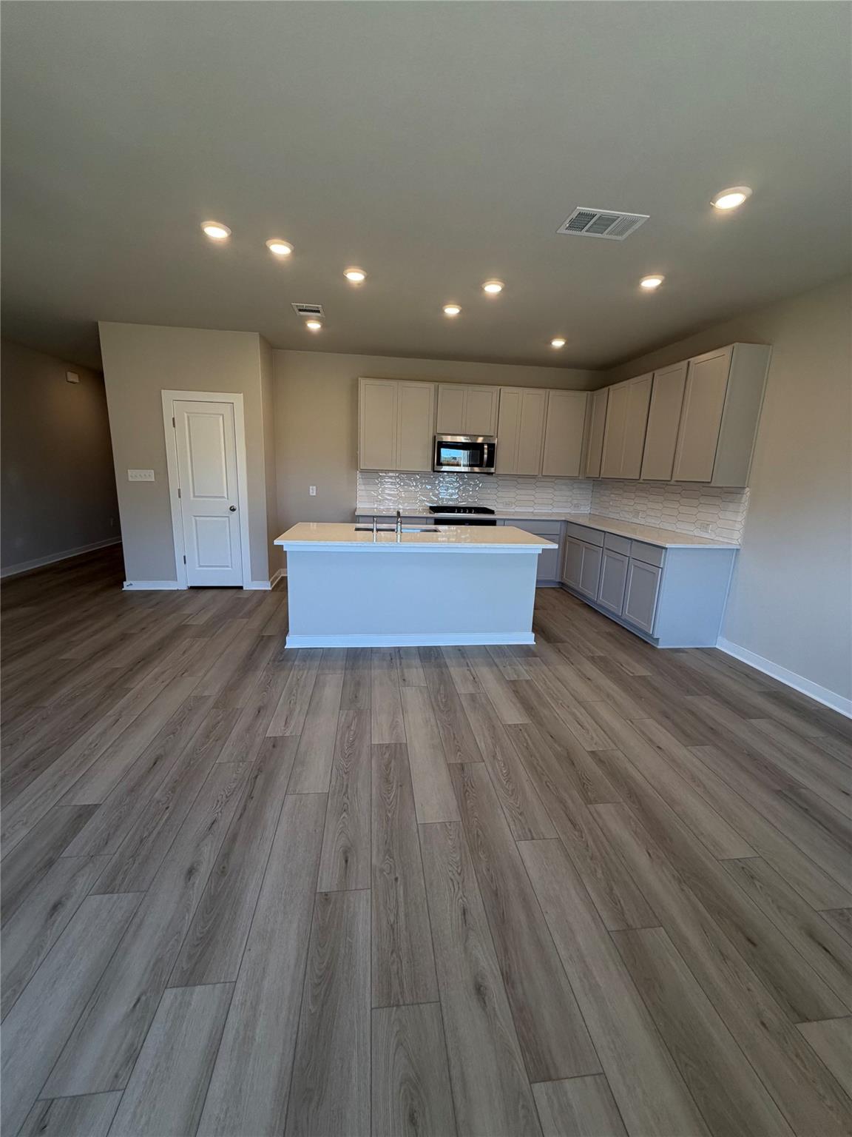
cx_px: 426
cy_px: 568
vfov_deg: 102.1
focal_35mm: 14
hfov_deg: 85.7
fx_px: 459
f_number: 2.2
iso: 125
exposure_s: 1/120
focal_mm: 2.22
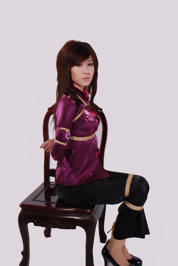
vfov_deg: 46.3
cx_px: 89
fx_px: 311
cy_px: 133
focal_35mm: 42
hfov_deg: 32.0
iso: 100
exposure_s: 1/8
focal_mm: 28
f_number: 8
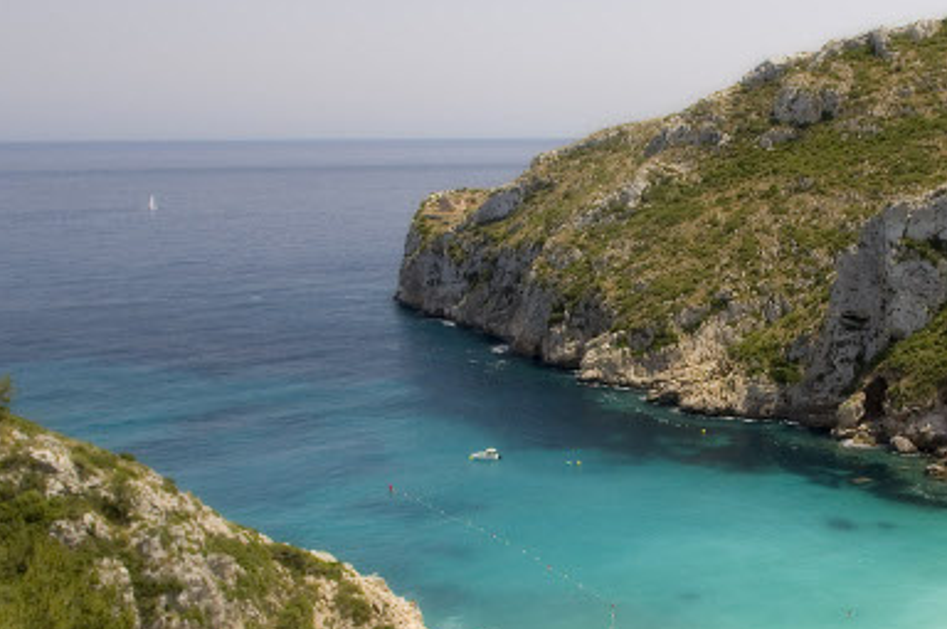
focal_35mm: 52
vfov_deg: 26.0
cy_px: 349
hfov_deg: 37.3
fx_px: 1364
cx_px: 715
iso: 100
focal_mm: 19
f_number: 5.6
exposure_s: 1/125
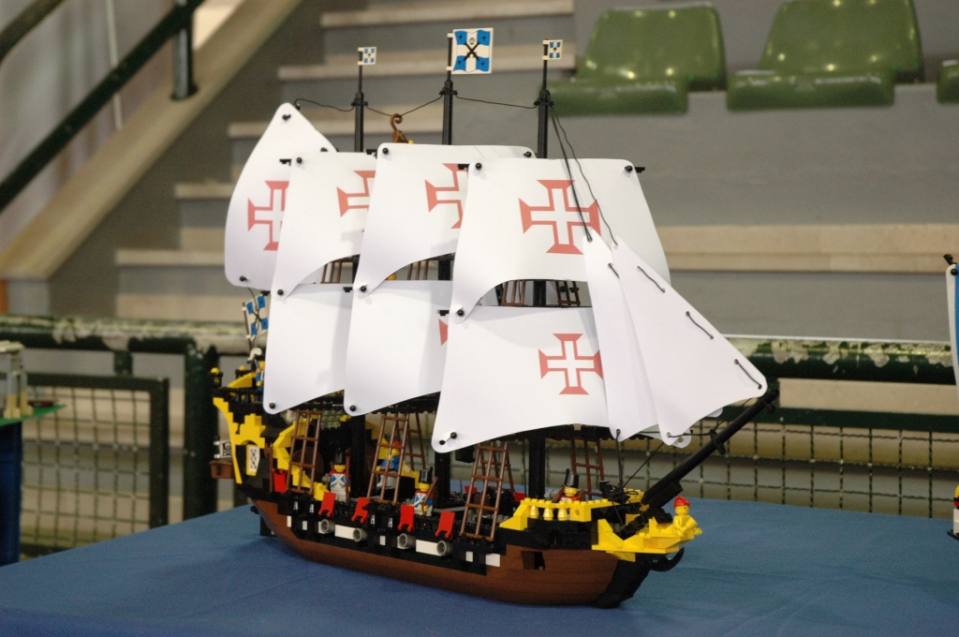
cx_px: 480
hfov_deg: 28.1
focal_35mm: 72
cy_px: 318
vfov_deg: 18.9
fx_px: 1916
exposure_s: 1/20
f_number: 6.3
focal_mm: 48
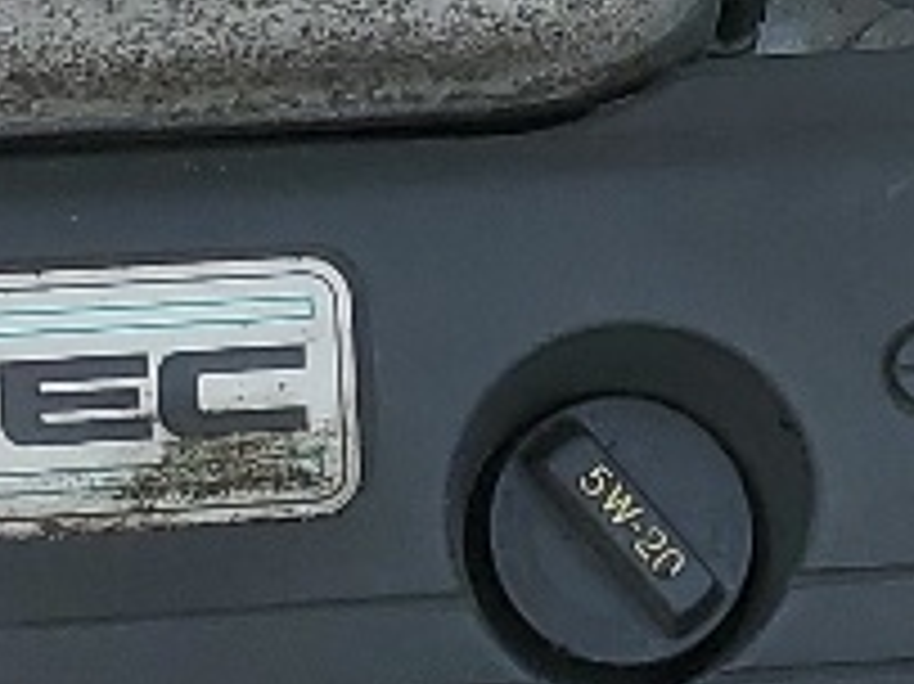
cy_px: -63
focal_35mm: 205
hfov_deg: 9.6
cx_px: 230
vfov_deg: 7.2
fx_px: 5410
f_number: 1.5
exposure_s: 1/1250
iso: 50
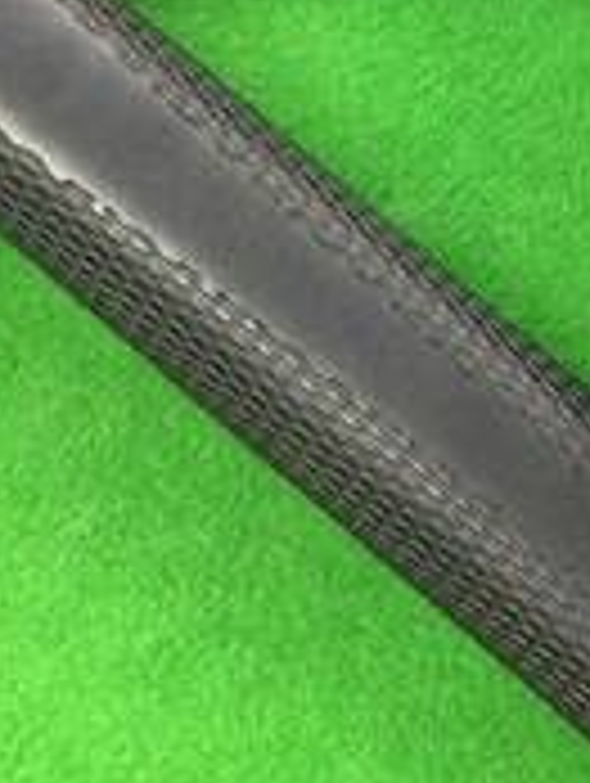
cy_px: 176
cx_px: 595
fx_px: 2584
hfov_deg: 12.9
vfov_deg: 17.1
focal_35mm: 114
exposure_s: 1/30
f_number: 2.4
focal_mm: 3.3
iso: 160
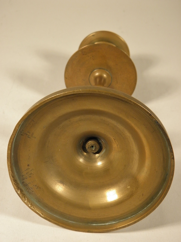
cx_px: 90
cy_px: 121
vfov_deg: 24.4
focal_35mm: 80
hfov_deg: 18.4
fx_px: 558
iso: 200
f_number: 4.4
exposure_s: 1/50
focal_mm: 14.3
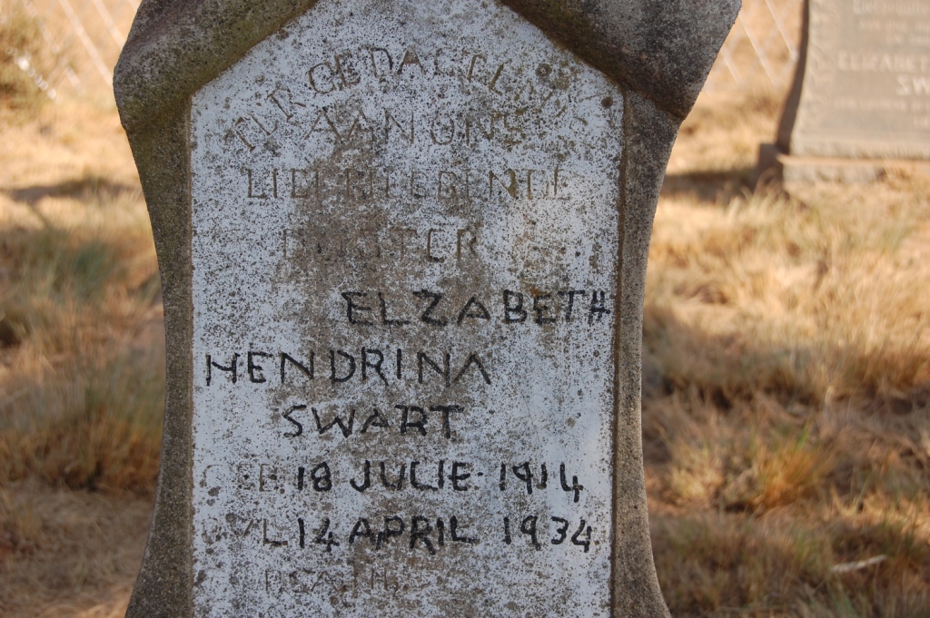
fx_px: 1781
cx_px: 465
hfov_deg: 29.3
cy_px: 309
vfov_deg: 19.7
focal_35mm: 69
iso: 200
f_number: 7.1
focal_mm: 46
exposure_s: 1/200
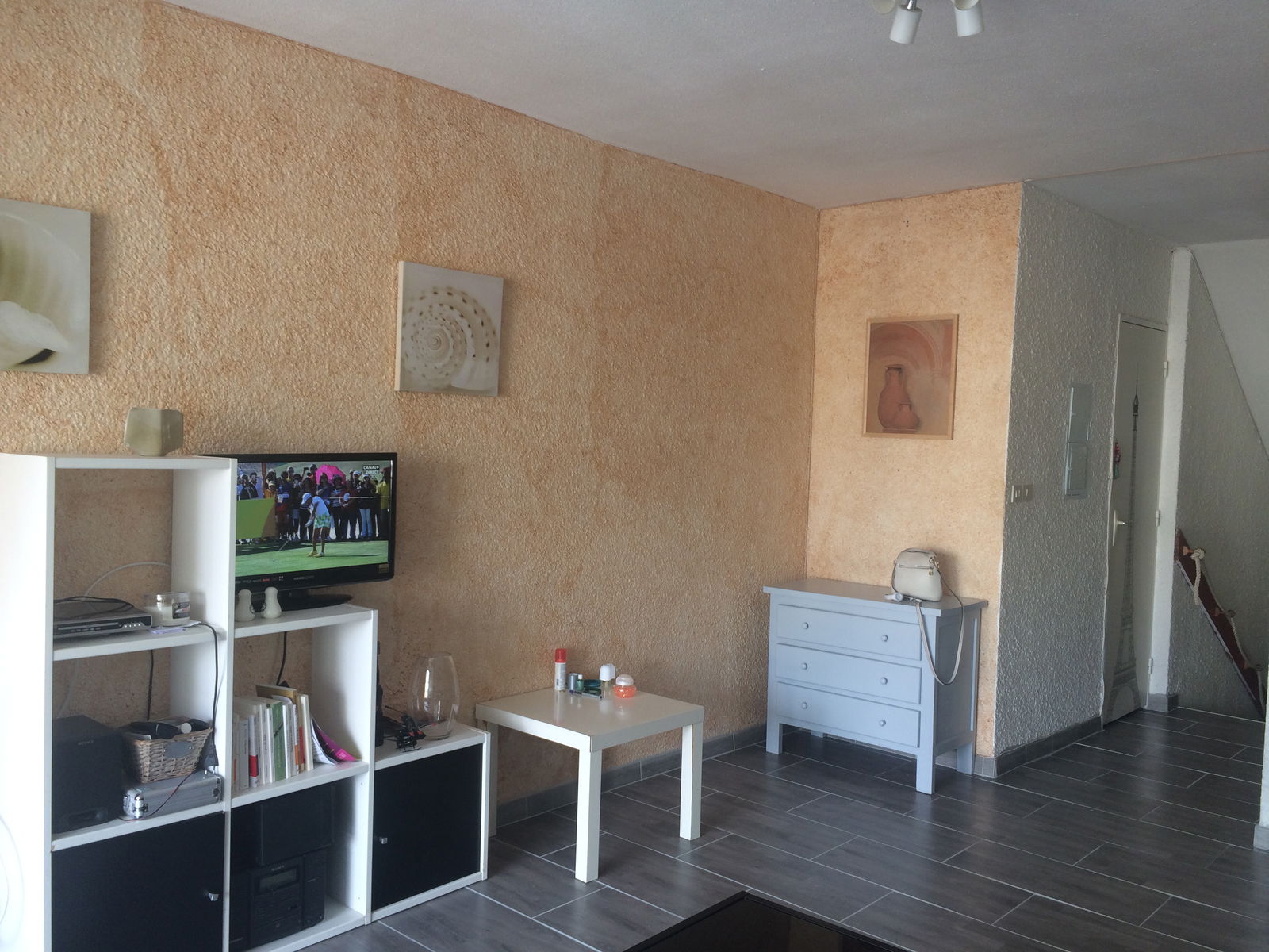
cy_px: 476
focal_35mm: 29
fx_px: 1063
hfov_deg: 61.7
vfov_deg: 48.2
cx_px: 634
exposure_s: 1/30
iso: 40
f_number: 2.2
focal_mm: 4.15
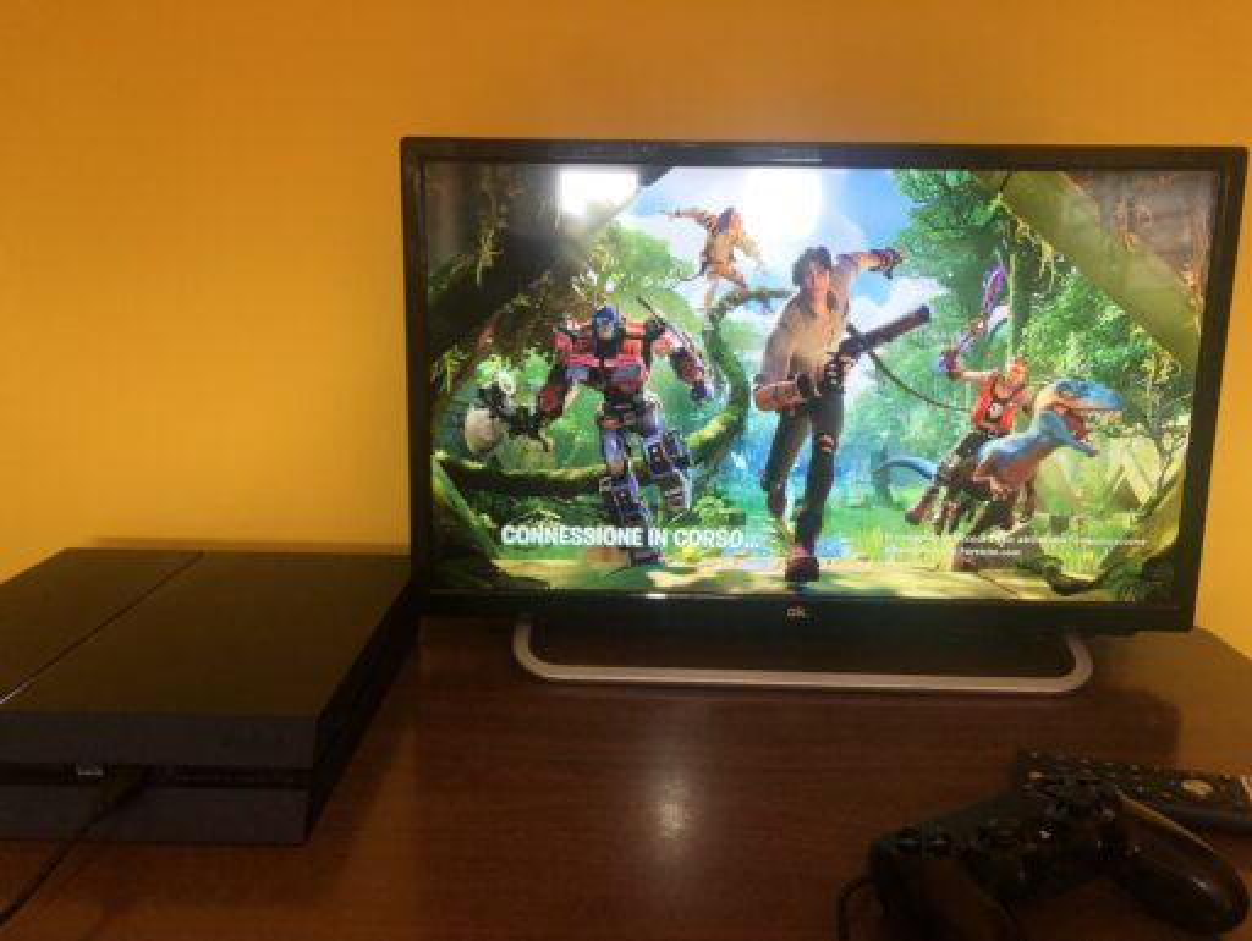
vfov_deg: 49.8
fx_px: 1014
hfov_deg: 63.4
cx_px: 626
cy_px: 470
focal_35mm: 28
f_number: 1.8
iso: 32
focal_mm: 3.99
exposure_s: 1/25
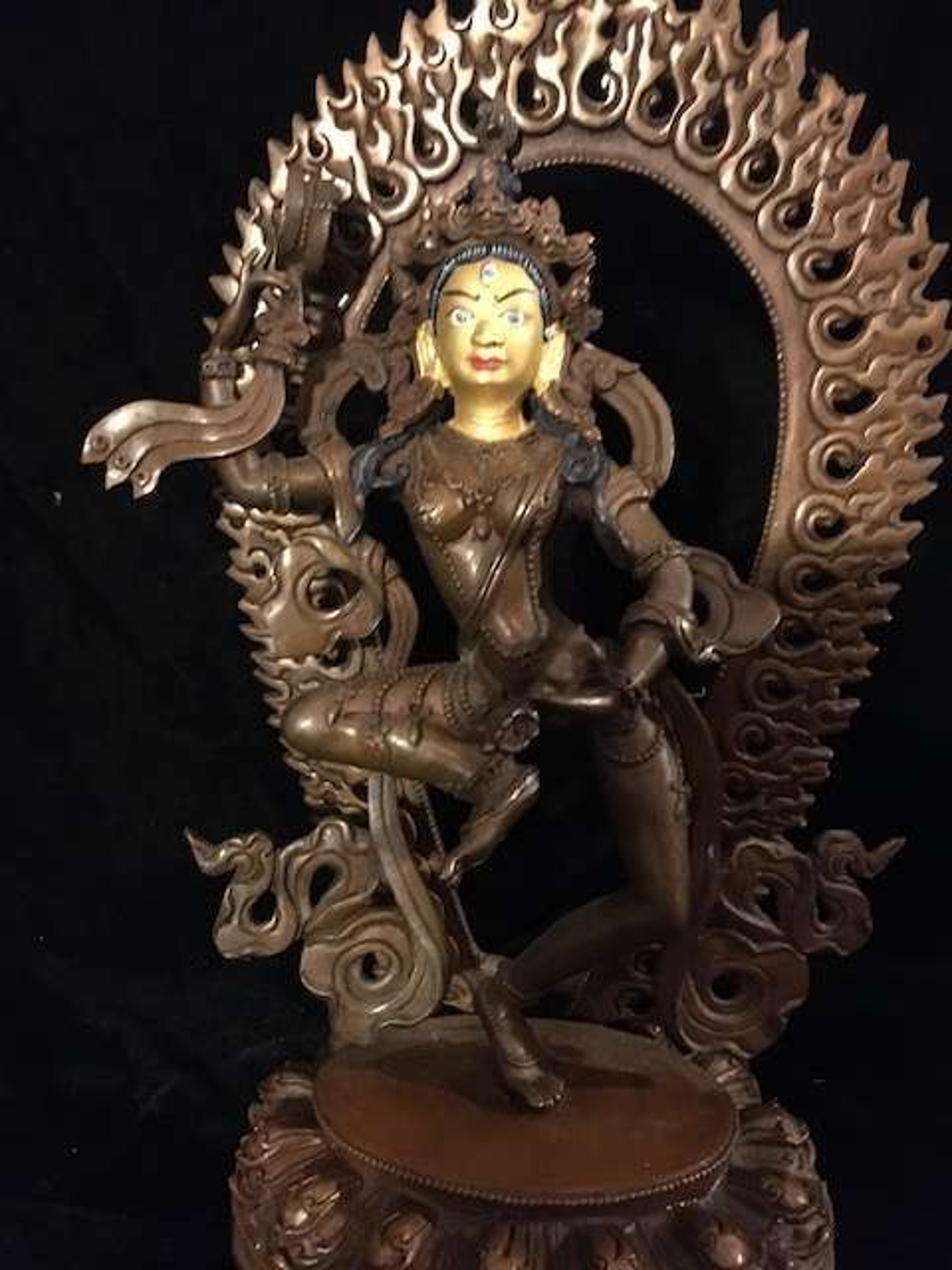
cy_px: 635
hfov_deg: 48.2
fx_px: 1063
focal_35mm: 29
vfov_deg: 61.7
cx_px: 476
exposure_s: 1/17
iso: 800
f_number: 2.2
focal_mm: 4.15
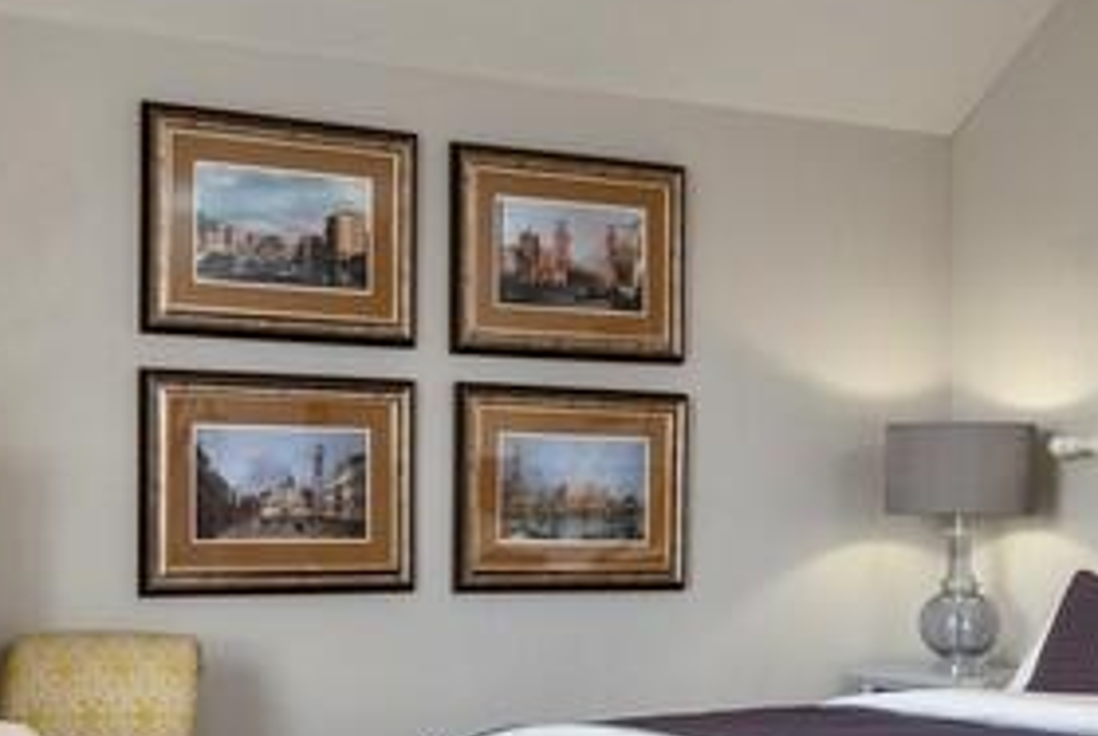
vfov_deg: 24.5
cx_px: 449
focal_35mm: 55
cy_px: 531
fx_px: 1680
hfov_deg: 36.1
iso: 160
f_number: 7.1
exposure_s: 1/13
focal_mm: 10.1
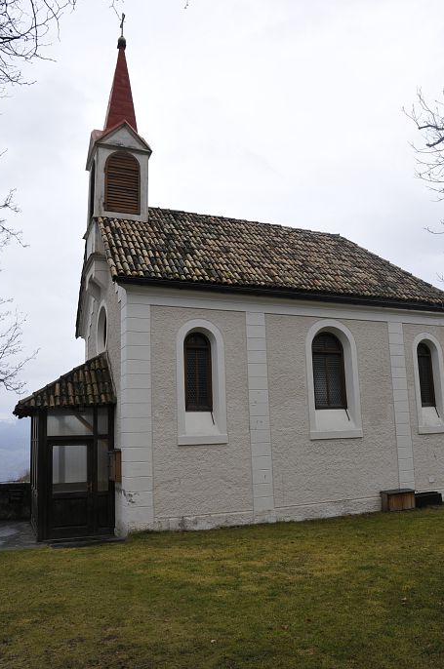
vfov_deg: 65.5
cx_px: 236
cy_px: 342
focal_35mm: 28
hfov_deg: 46.2
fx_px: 520
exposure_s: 1/200
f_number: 7.1
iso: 200
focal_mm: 16
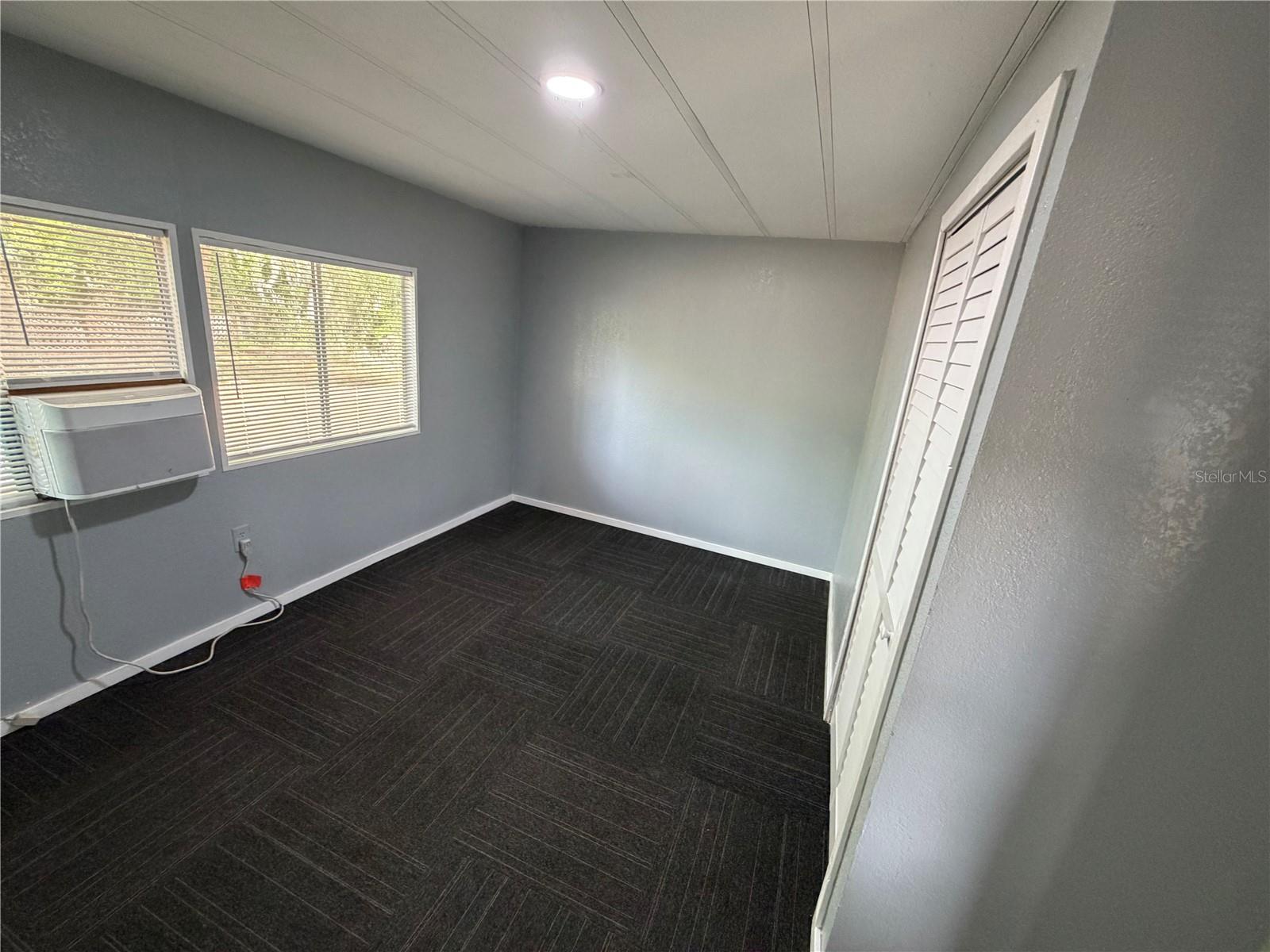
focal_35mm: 14
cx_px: 635
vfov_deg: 85.7
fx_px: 514
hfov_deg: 102.1
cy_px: 476
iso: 320
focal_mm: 2.22
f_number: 2.2
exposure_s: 1/60
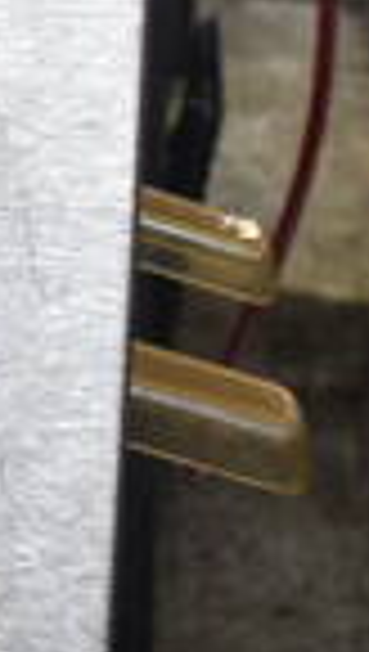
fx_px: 2062
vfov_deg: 17.5
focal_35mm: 119
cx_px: -490
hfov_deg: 9.2
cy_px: -27
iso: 320
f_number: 3.5
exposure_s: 1/30
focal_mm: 18
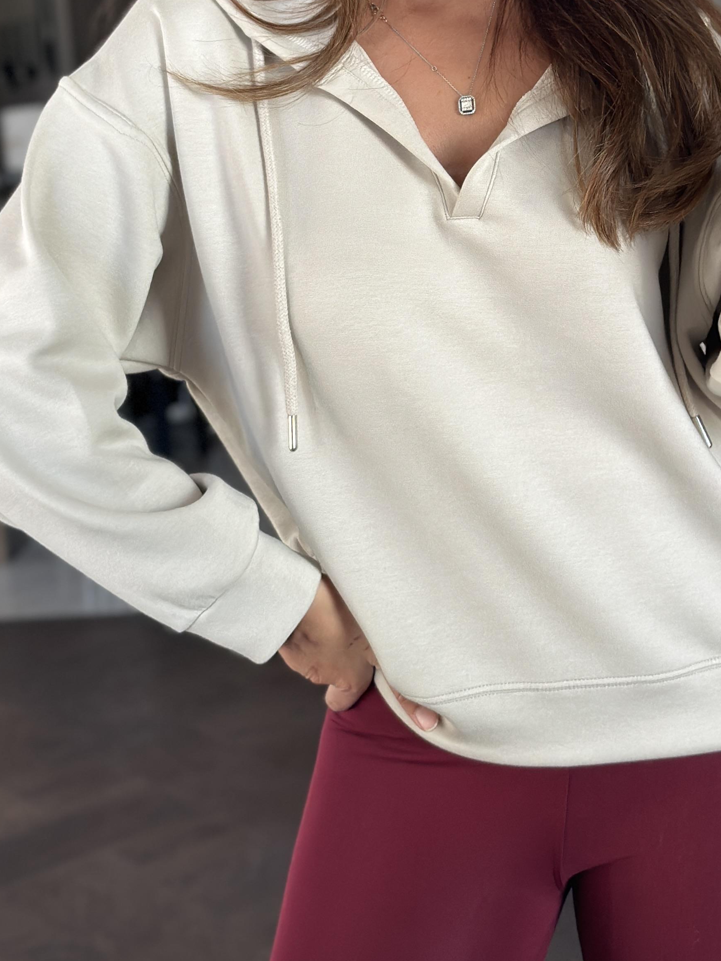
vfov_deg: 23.1
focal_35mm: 83
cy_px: 161
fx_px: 2305
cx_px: 467
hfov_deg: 17.7
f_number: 1.78
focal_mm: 6.86
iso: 125
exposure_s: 1/89
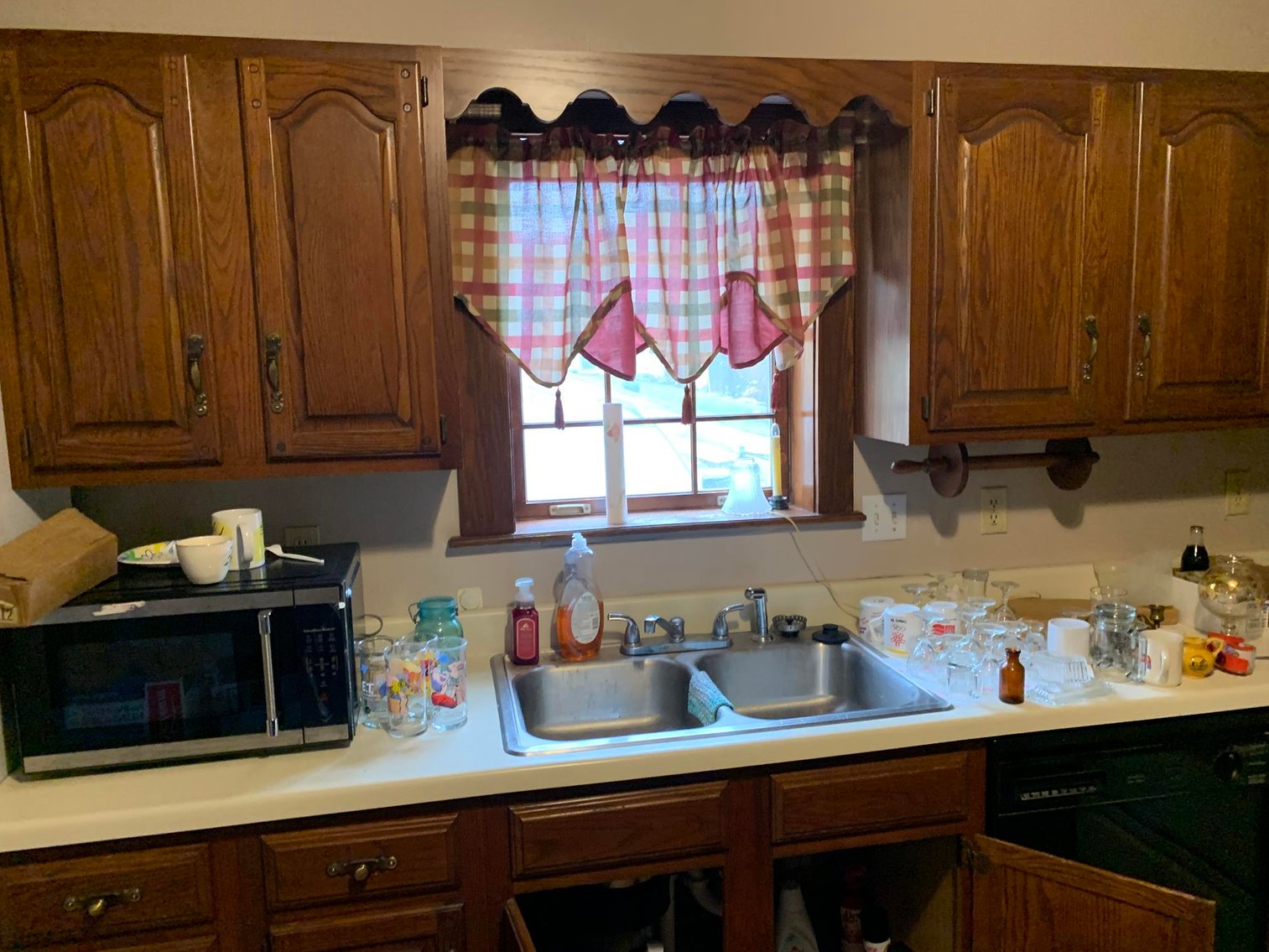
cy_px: 476
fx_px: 953
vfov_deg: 53.1
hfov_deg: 67.3
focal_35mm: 26
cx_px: 634
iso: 400
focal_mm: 4.25
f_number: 1.8
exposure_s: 1/60
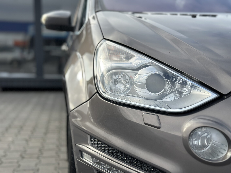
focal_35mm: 48
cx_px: 116
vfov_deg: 30.3
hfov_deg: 39.7
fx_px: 320
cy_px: 86
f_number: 1.78
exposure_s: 1/2410
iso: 100
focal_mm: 6.86
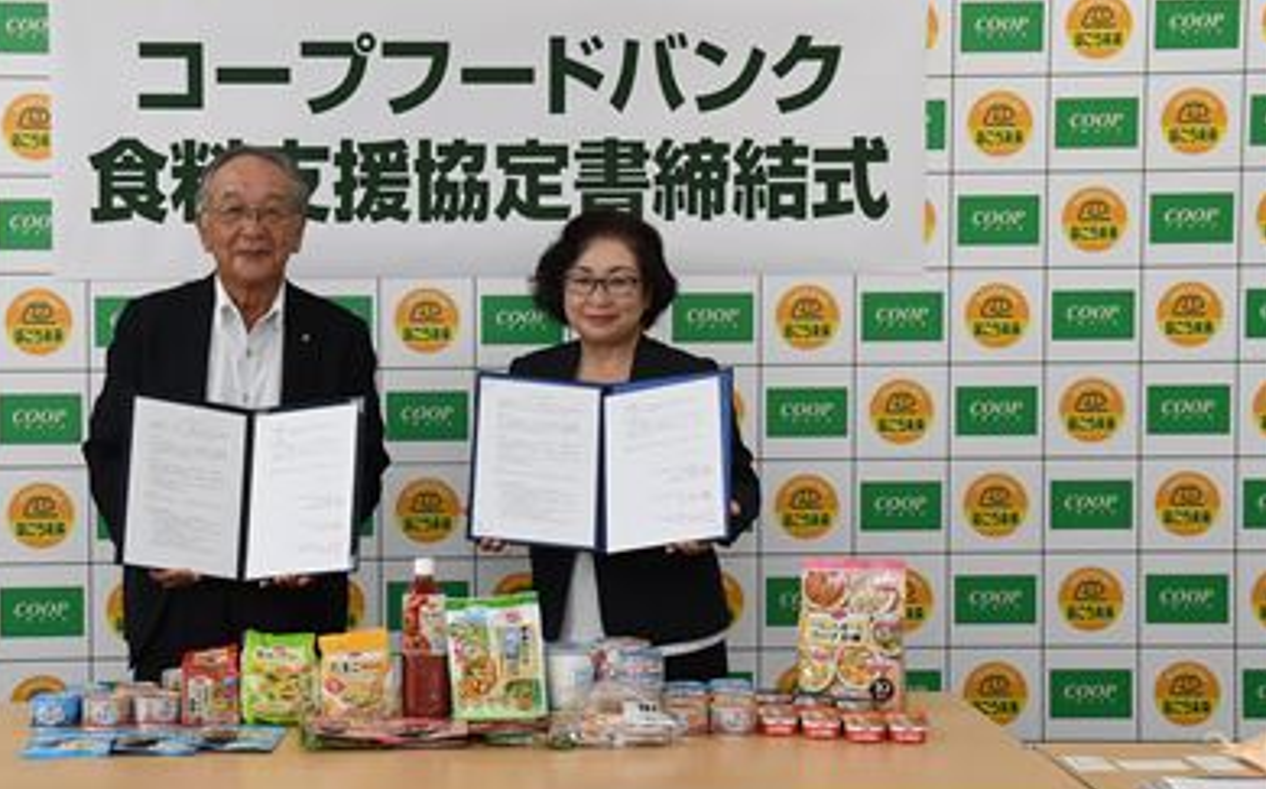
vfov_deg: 18.9
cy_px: 382
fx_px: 2367
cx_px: 461
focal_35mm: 69
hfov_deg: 29.8
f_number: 6.3
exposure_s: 1/250
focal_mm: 35
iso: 1600
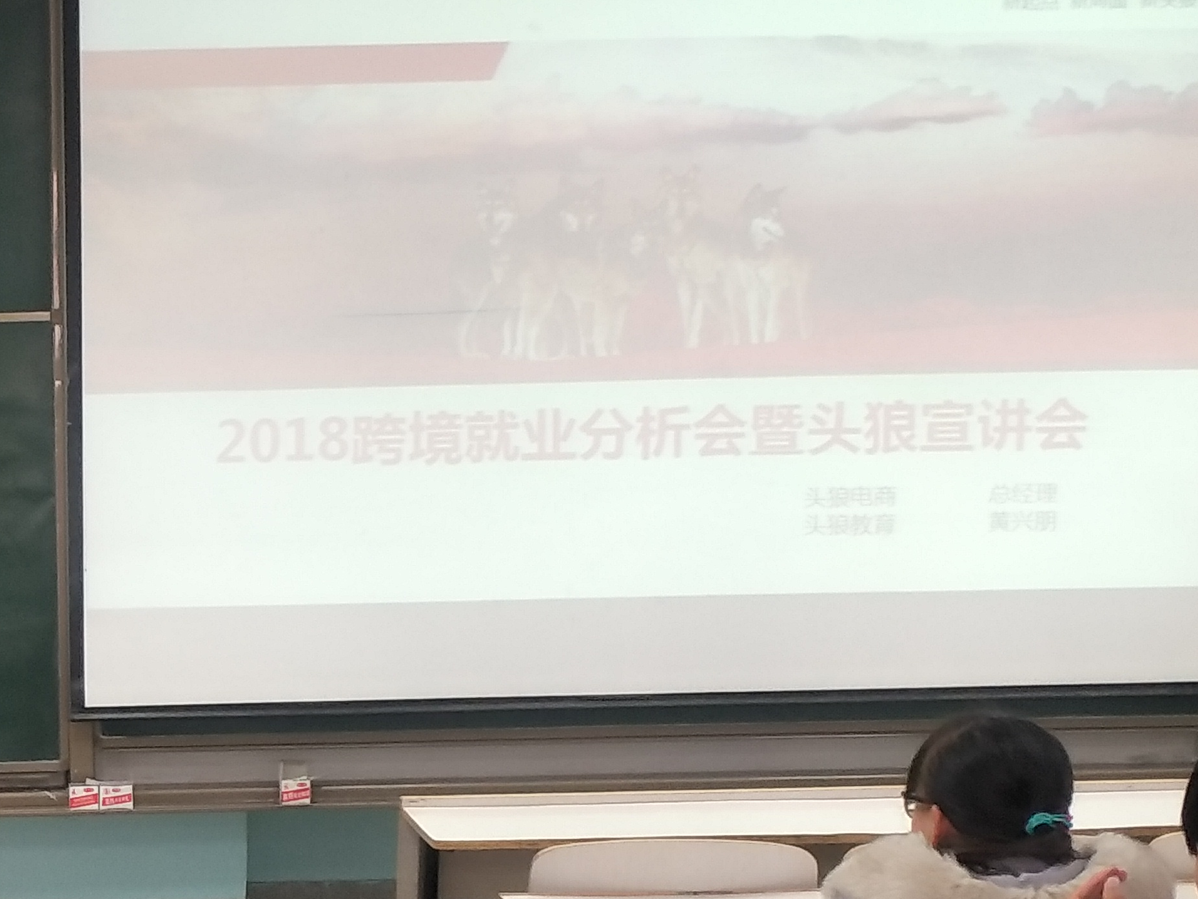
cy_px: 704
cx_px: -19
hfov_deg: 29.0
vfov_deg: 23.3
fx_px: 2146
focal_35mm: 62
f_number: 2
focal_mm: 4.42
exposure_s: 1/50
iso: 186
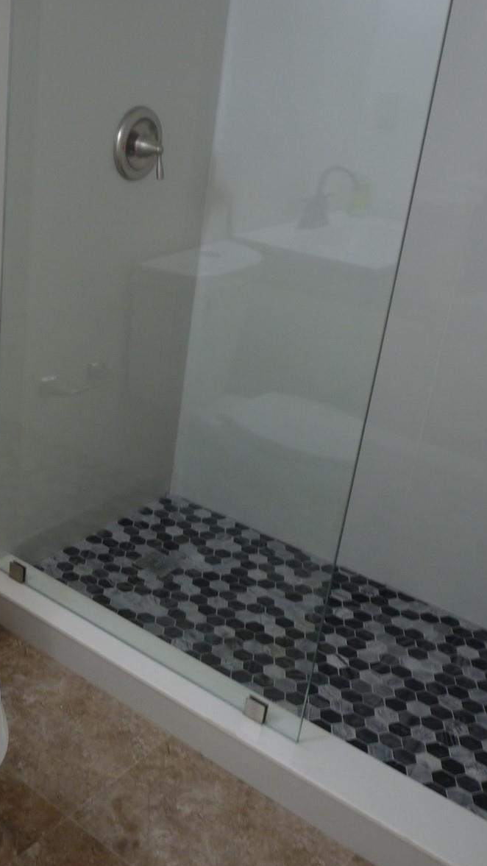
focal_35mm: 40
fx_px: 918
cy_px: 433
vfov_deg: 50.5
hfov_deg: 28.5
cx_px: 48
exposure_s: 1/30
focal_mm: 4.8
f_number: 2.8
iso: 125
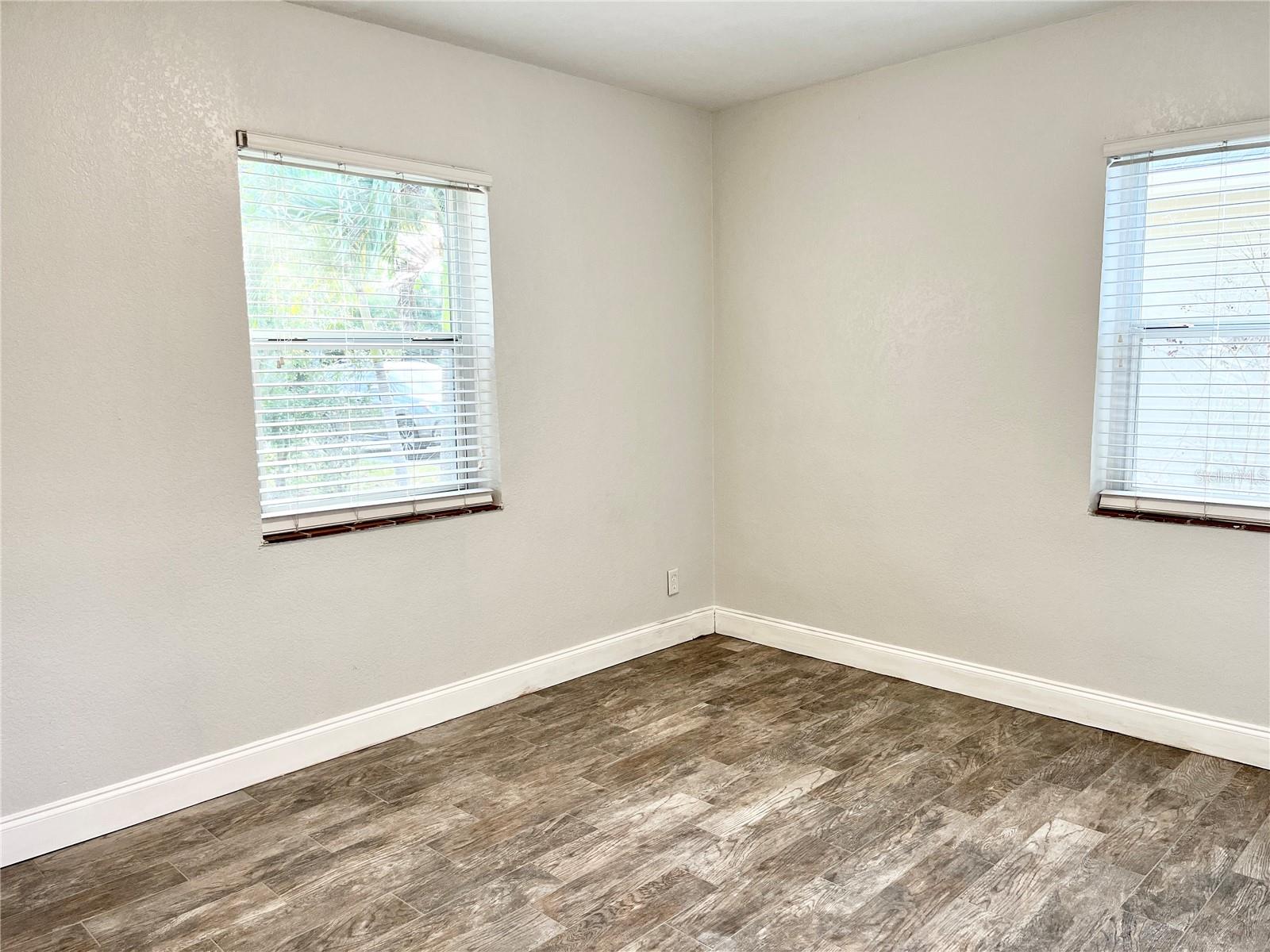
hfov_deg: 67.3
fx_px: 954
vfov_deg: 53.1
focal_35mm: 26
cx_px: 635
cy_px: 476
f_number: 1.6
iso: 80
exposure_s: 1/120
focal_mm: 5.1
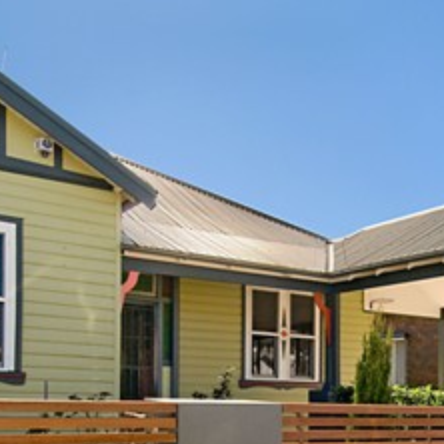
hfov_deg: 38.1
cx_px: 274
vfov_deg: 36.3
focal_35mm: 44
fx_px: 639
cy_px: 387
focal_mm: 12
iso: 200
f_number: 8
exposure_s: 1/125
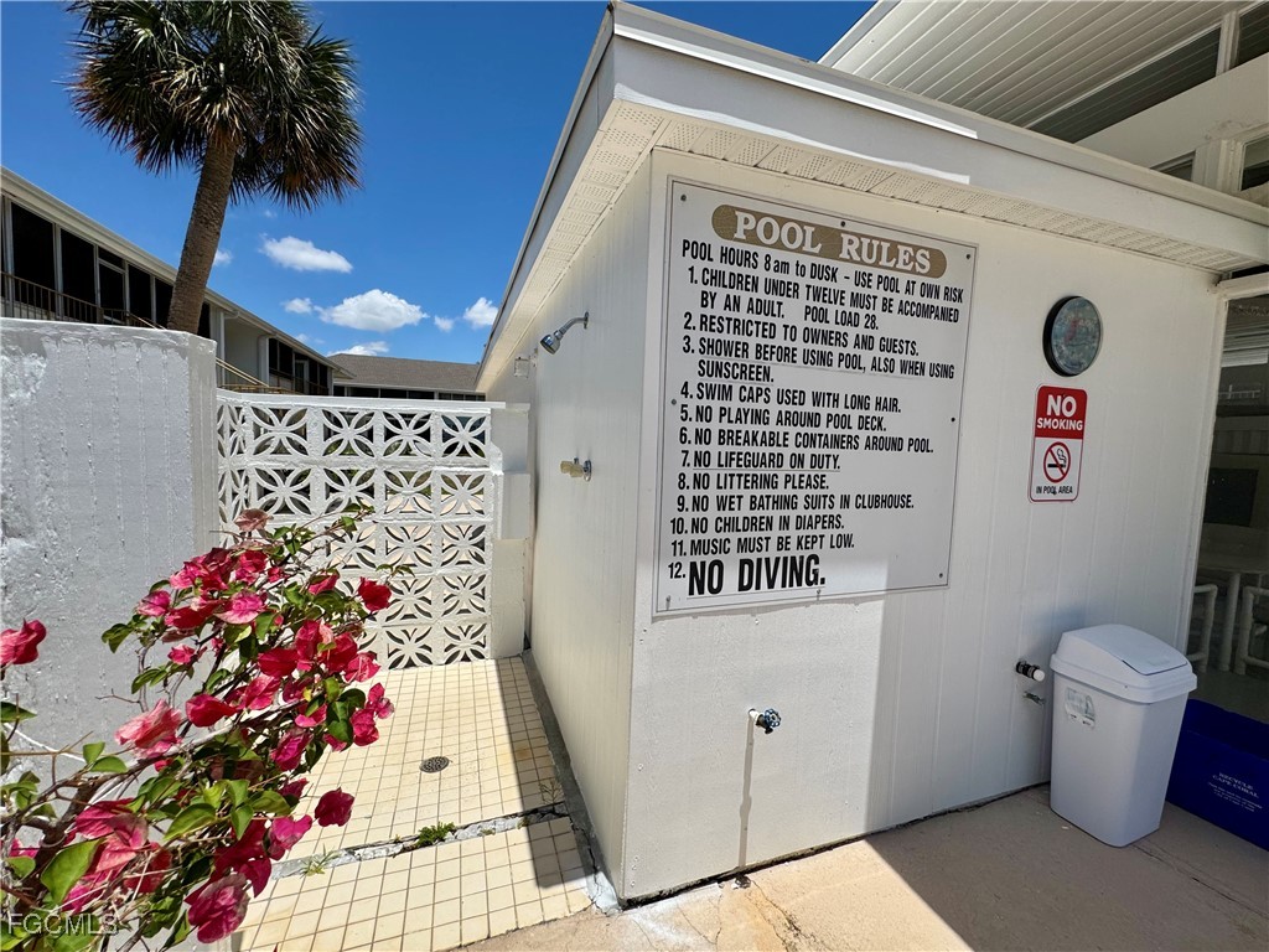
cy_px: 476
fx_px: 513
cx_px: 634
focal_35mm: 14
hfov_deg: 102.1
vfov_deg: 85.7
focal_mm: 2.22
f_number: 2.2
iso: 50
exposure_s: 1/3906
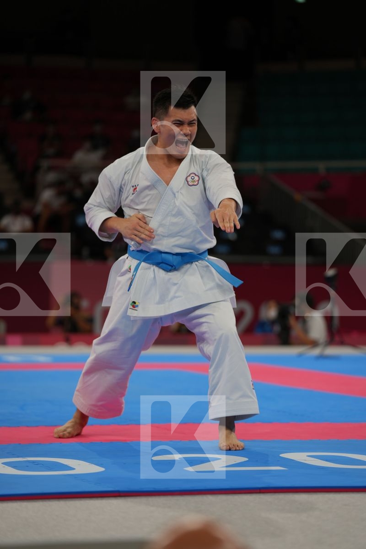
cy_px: 274
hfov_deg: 10.2
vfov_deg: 15.3
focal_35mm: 134
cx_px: 183
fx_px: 2043
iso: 200
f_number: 2.8
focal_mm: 134
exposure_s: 1/500
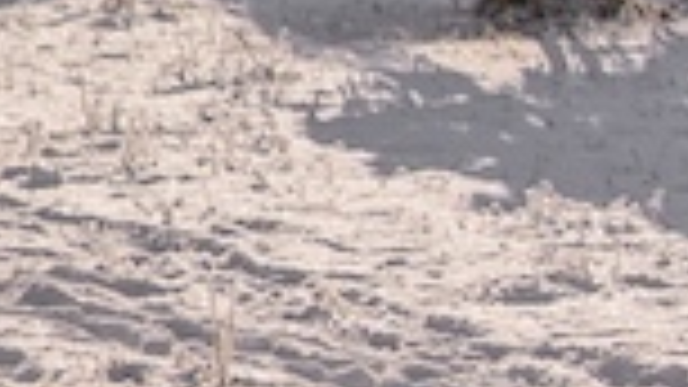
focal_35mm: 288
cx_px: 1349
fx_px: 5253
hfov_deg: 7.2
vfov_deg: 4.0
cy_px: -1094
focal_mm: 35
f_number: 1.6
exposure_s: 1/8000
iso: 100
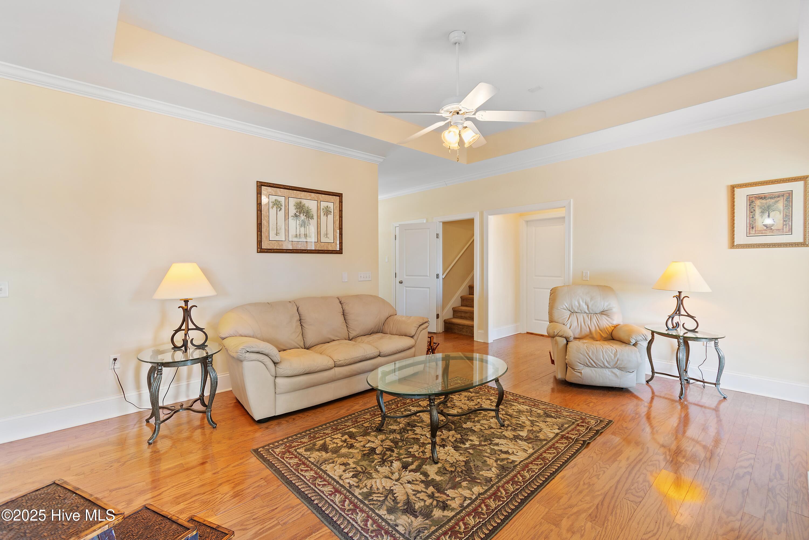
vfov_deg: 77.3
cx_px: 404
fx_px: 337
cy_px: 270
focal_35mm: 15
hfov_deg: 100.4
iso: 100
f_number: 4.5
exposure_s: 1/1.25
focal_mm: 10
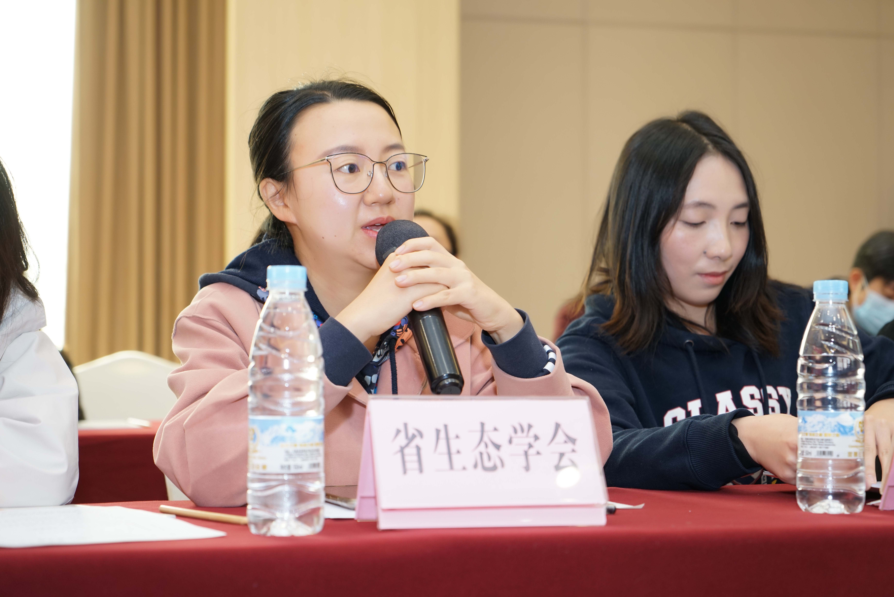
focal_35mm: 59
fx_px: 1466
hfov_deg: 33.9
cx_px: 447
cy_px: 298
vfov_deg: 23.0
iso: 500
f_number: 4
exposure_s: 1/80
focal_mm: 59
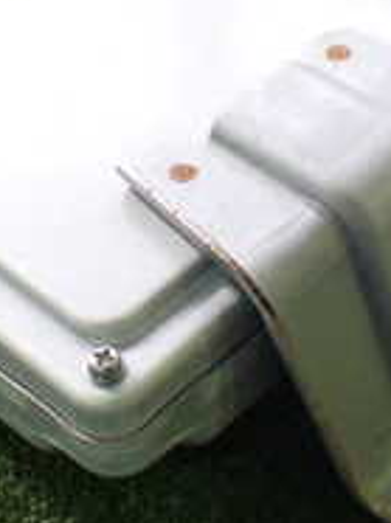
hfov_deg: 15.1
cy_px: 138
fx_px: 1464
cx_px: 65
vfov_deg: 20.1
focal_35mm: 97
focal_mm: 5.4
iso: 800
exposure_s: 1/80
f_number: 2.3
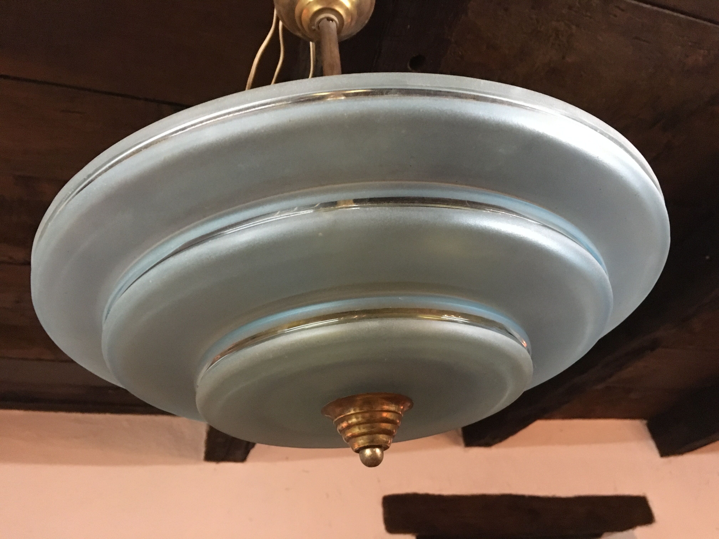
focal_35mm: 29
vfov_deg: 48.2
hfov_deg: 61.7
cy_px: 270
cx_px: 360
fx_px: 602
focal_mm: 4.15
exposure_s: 1/17
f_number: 2.2
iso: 320
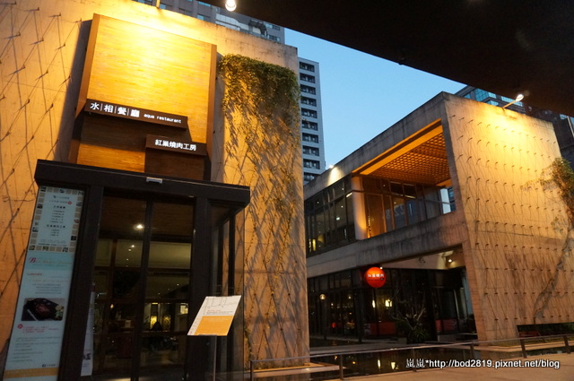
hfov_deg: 73.8
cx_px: 287
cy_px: 190
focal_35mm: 24
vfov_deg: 53.0
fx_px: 382
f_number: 3.5
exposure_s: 1/160
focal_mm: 16
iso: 2000
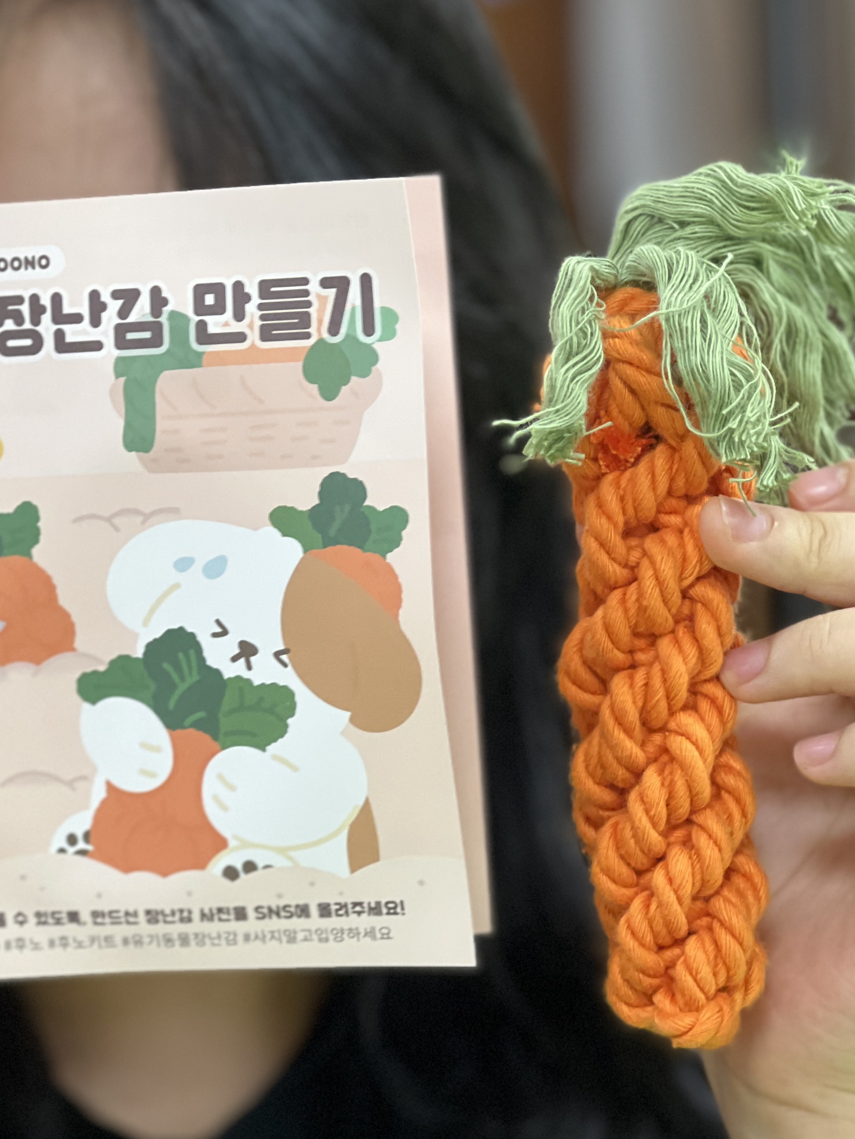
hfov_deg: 12.0
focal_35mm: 123
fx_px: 4051
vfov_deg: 16.0
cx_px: 377
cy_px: 525
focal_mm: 9
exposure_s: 1/40
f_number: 2.8
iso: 200
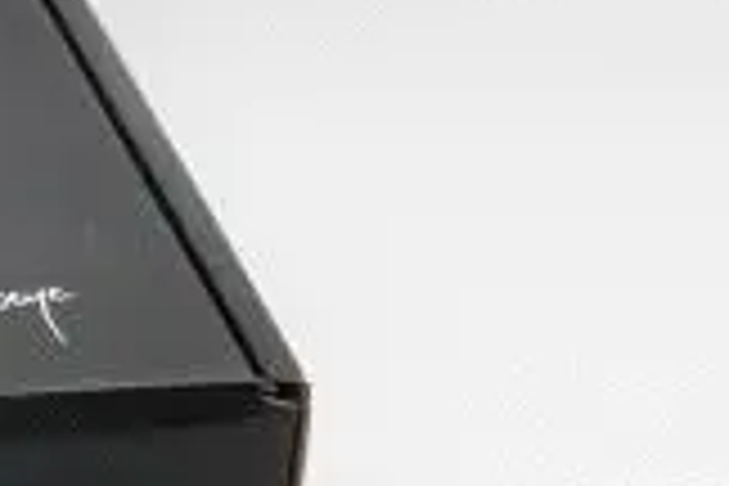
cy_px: 468
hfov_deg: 5.3
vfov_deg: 3.5
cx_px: -63
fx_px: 7897
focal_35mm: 390
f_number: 11
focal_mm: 70
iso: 100
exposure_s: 1/200
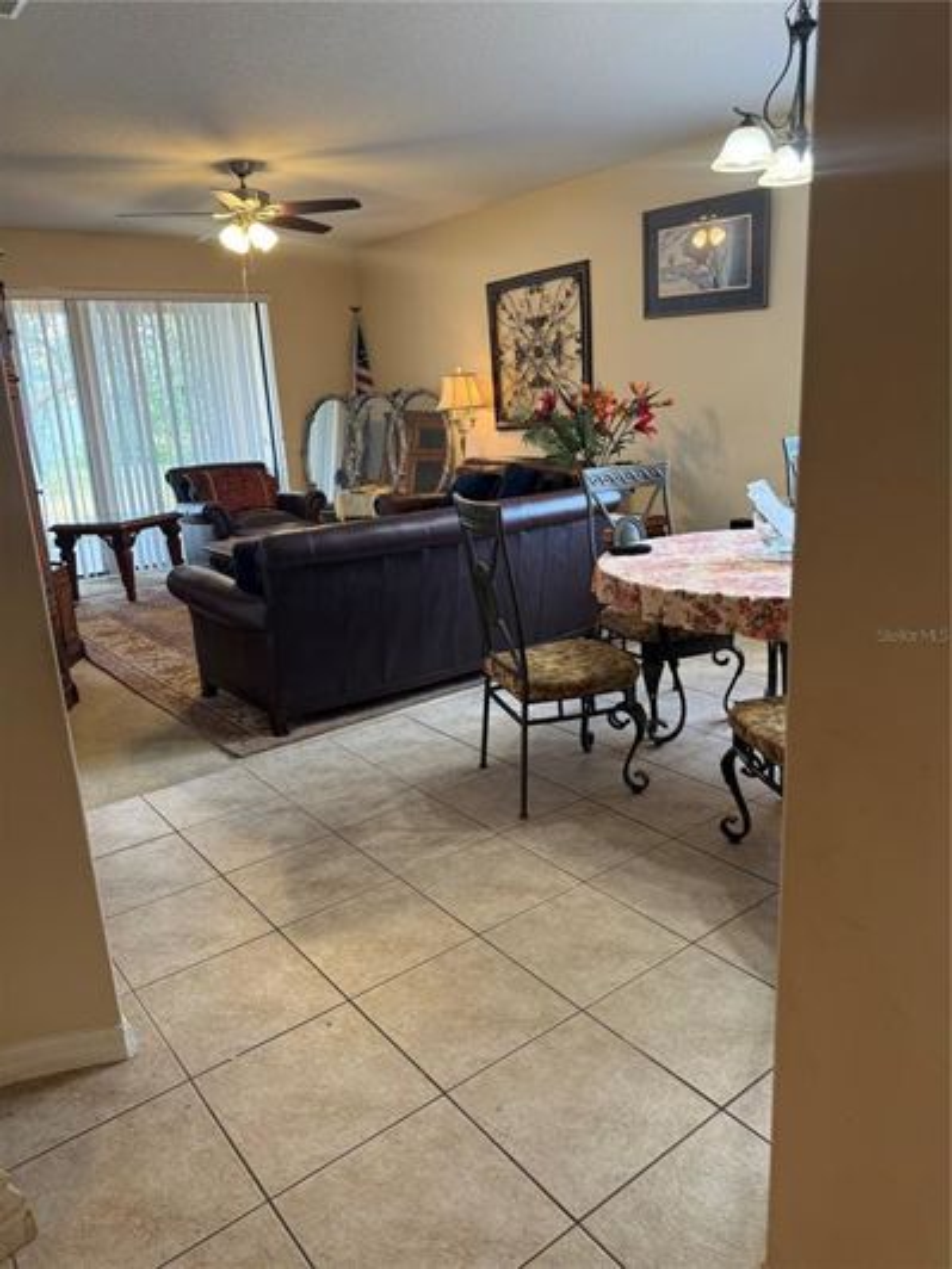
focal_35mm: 24
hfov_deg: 56.8
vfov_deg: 71.6
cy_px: 634
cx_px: 476
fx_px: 880
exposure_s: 1/60
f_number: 1.78
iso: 160
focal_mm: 6.76
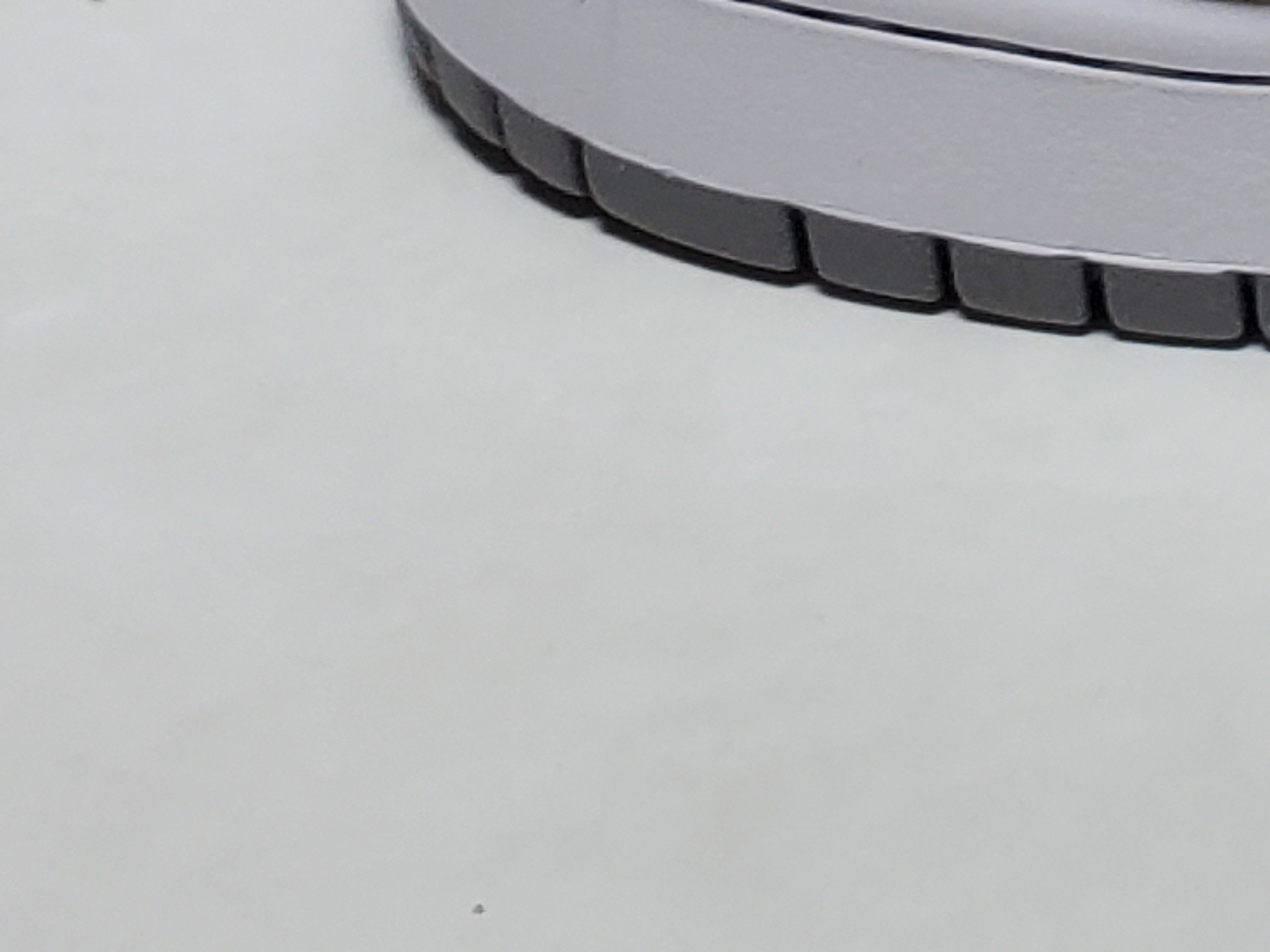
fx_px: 5283
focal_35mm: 144
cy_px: -994
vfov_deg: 9.6
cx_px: 2411
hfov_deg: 12.3
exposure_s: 1/239
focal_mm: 4.3
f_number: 2.4
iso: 50
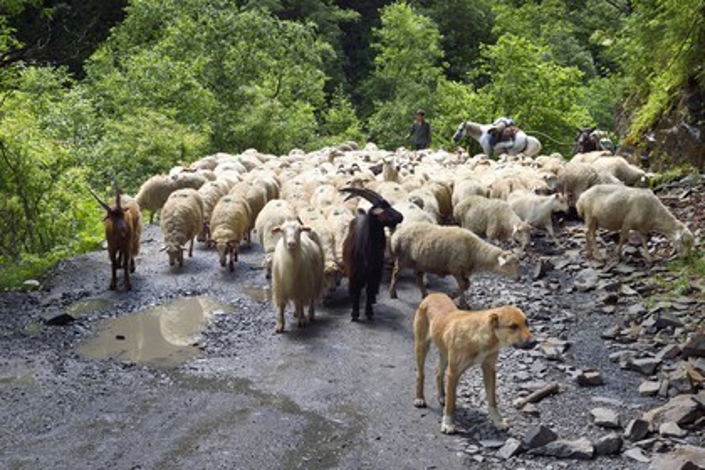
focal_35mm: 50
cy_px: 235
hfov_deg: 39.6
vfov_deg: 27.0
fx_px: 979
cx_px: 352
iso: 400
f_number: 9
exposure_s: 1/250
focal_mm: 50
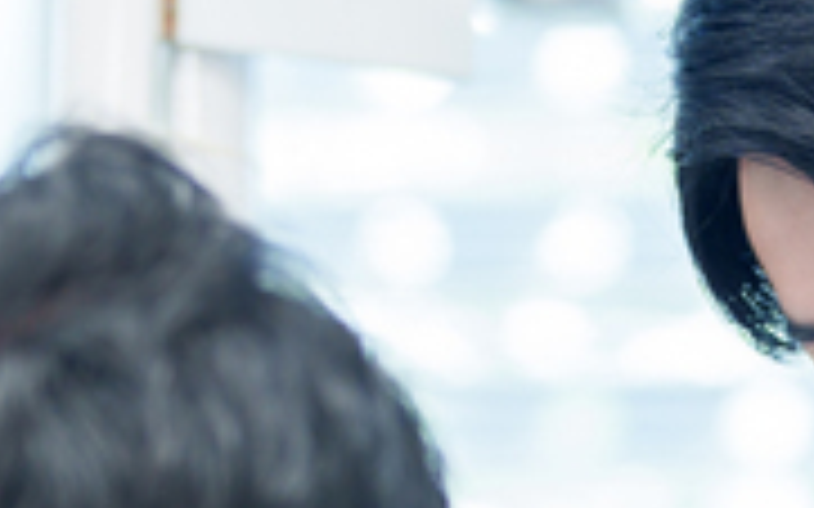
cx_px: 980
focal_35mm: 270
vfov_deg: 4.8
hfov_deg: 7.7
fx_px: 5988
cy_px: 742
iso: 250
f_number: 1.8
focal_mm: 50
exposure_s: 1/125
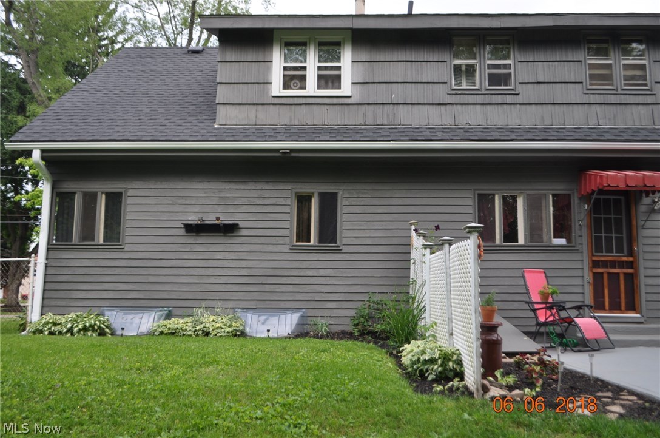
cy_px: 219
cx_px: 330
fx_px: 549
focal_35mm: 30
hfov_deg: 62.0
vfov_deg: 43.5
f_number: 3.8
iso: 200
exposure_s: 1/320
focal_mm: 20
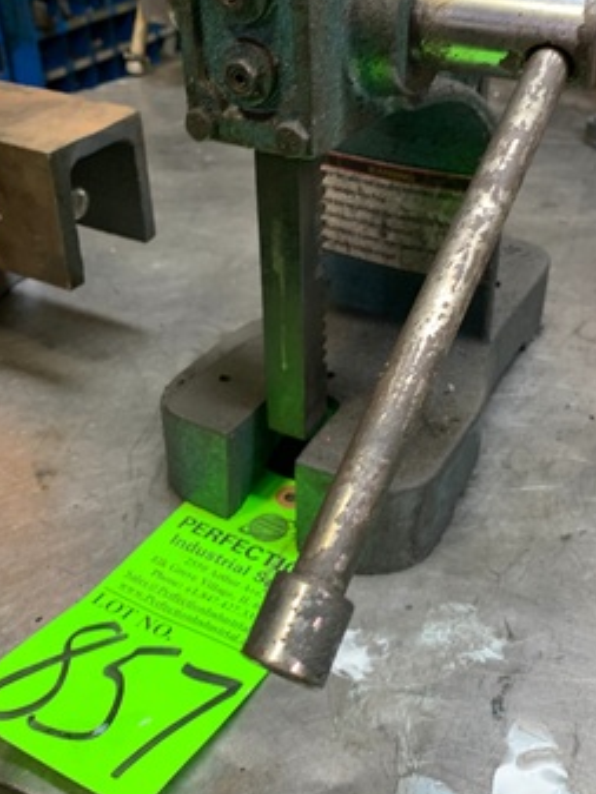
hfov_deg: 38.7
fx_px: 849
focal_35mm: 37
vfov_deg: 50.0
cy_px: 339
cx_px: 320
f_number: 1.8
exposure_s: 1/60
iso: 125
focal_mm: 4.25
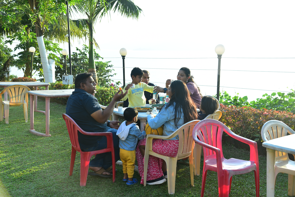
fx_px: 377
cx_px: 148
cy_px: 98
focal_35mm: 46
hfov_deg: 42.7
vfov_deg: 29.2
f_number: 5.6
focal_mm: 46
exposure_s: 1/160
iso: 200
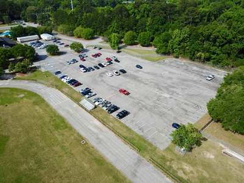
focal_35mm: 26
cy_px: 92
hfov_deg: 67.3
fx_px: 183
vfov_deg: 53.1
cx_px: 122
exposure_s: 1/1280
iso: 100
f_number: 2.2
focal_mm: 4.73
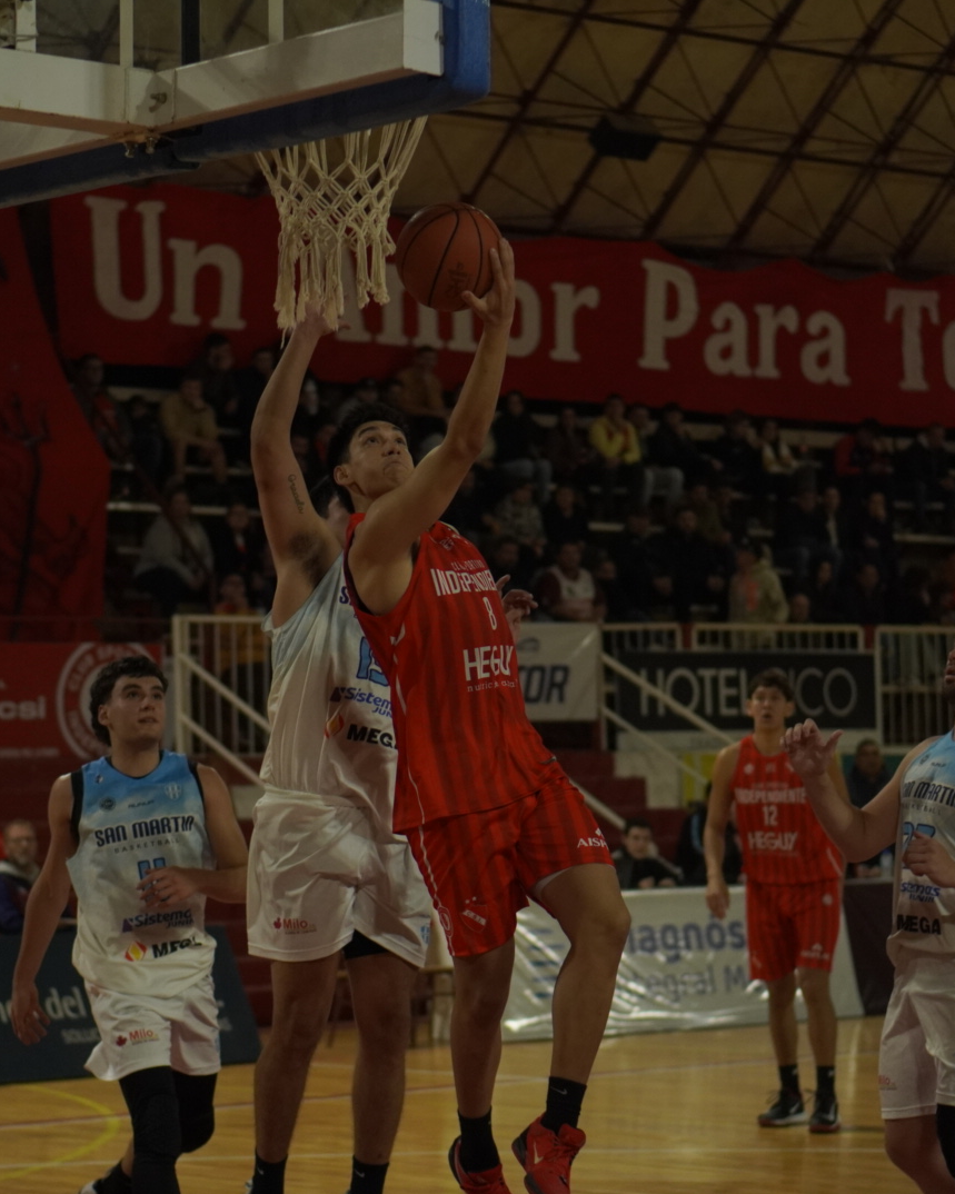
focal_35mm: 106
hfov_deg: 14.5
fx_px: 3746
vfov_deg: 18.1
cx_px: 340
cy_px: 598
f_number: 1.8
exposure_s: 1/1000
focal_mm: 50
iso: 1000
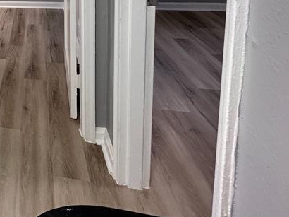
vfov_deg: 33.8
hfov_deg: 39.7
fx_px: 292
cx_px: -49
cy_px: -37
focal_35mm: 35
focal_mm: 2.22
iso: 160
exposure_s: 1/120
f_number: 2.2
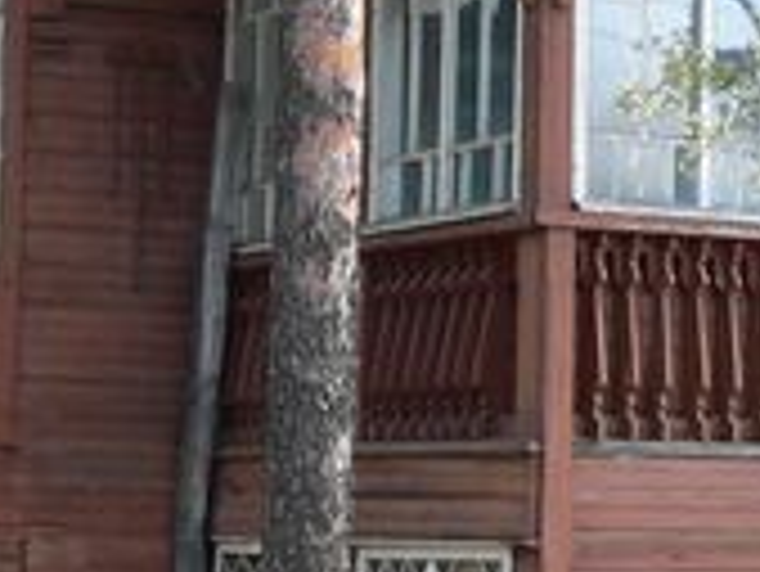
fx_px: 3735
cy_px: 495
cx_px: 211
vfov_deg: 8.7
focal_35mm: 170
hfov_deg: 11.6
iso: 80
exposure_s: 1/80
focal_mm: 6
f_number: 2.8
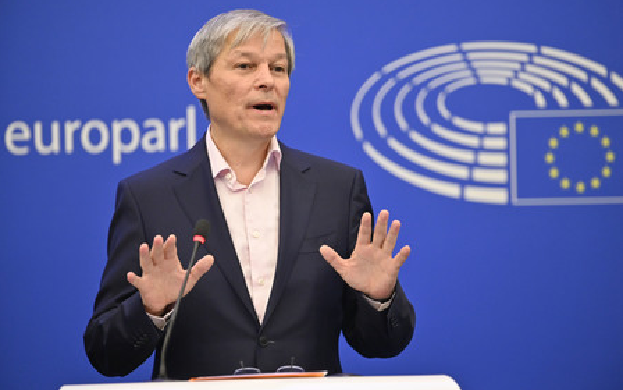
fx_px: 2785
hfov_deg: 12.8
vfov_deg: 8.0
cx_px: 311
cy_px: 191
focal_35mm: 164
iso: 2500
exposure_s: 1/400
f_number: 2.8
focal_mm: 160
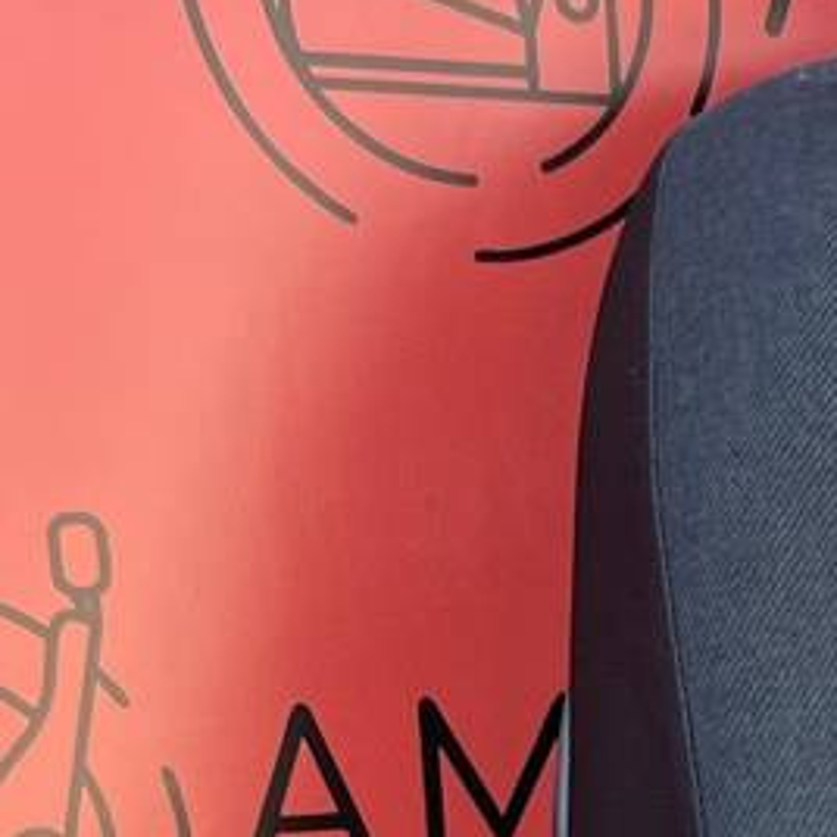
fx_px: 3748
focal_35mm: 137
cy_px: 1587
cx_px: 1624
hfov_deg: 11.6
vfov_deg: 11.6
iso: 40
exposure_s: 1/122
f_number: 1.6
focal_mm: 5.1
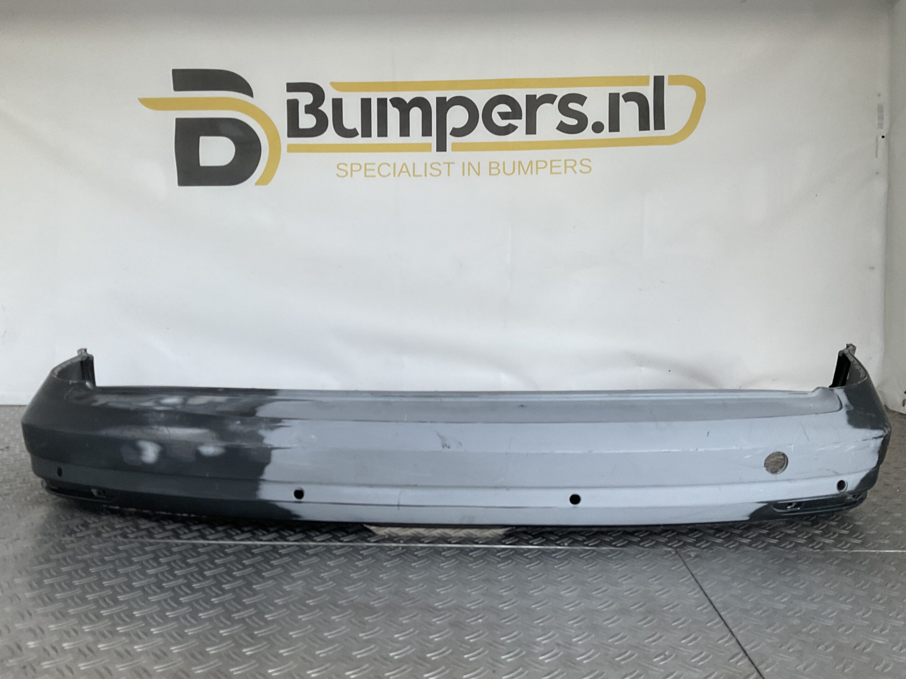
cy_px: 340
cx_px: 453
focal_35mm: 29
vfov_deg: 48.2
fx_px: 759
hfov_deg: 61.7
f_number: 1.8
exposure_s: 1/50
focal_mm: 3
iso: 64
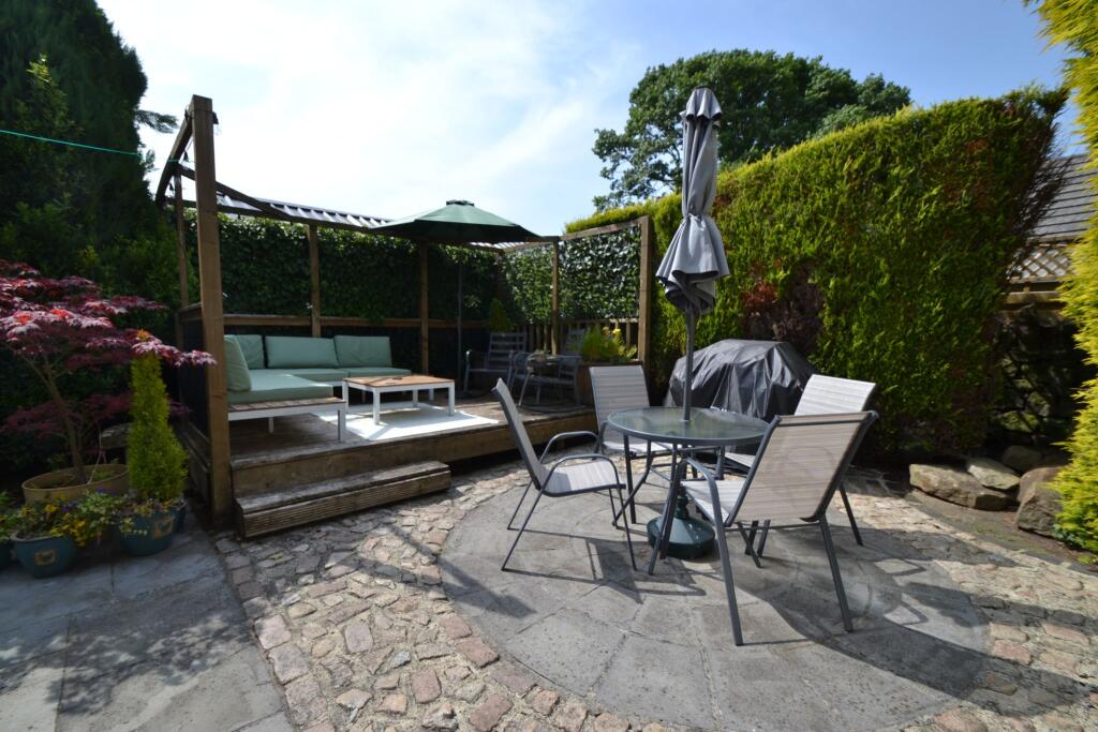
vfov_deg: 77.3
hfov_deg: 100.4
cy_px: 366
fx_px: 458
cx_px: 549
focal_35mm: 15
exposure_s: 1/200
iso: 100
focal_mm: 10
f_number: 7.1
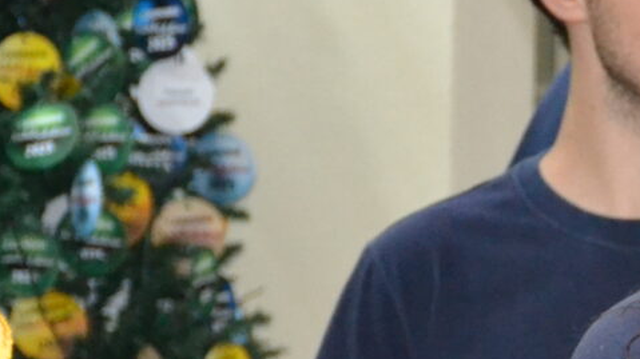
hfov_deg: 6.0
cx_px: 1272
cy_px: 292
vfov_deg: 3.4
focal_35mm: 353
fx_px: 5988
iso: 3200
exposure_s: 1/60
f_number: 4.8
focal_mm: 56
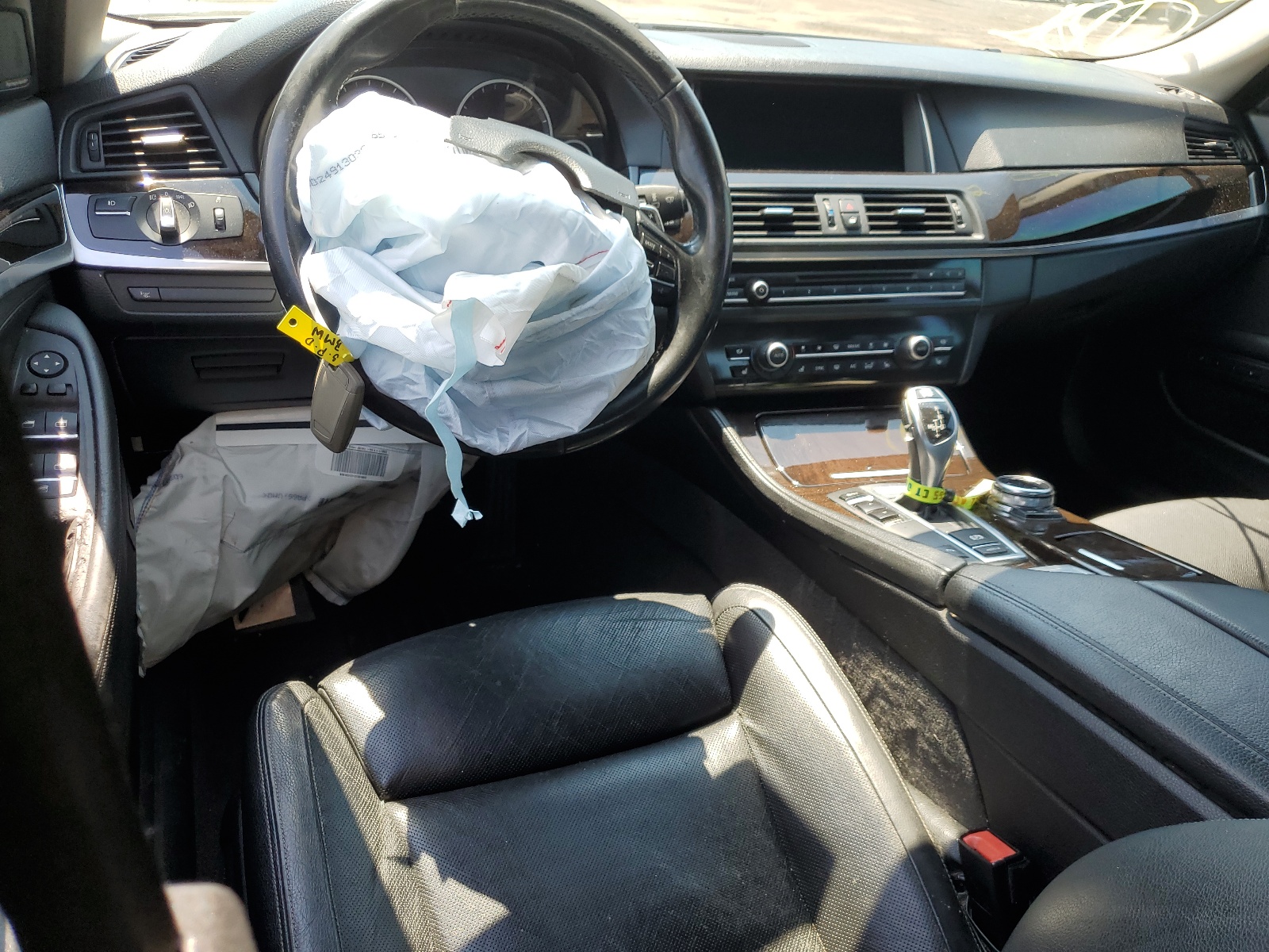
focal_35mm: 26
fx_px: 953
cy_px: 476
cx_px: 634
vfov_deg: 53.1
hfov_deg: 67.3
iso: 50
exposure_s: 1/417
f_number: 1.5
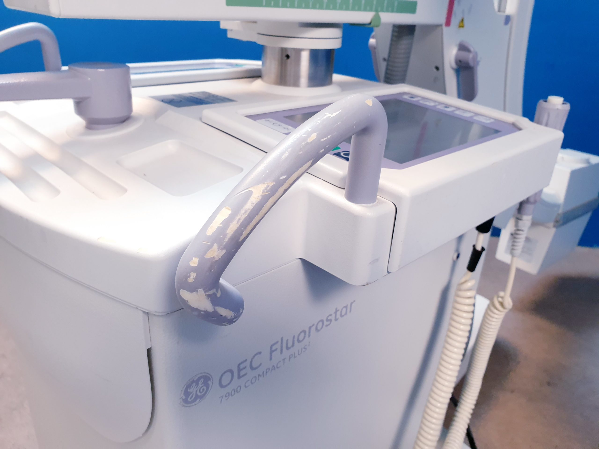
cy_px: 224
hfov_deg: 67.3
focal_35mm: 26
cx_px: 300
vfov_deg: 53.1
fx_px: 450
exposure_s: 1/50
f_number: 2.4
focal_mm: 4.3
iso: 160
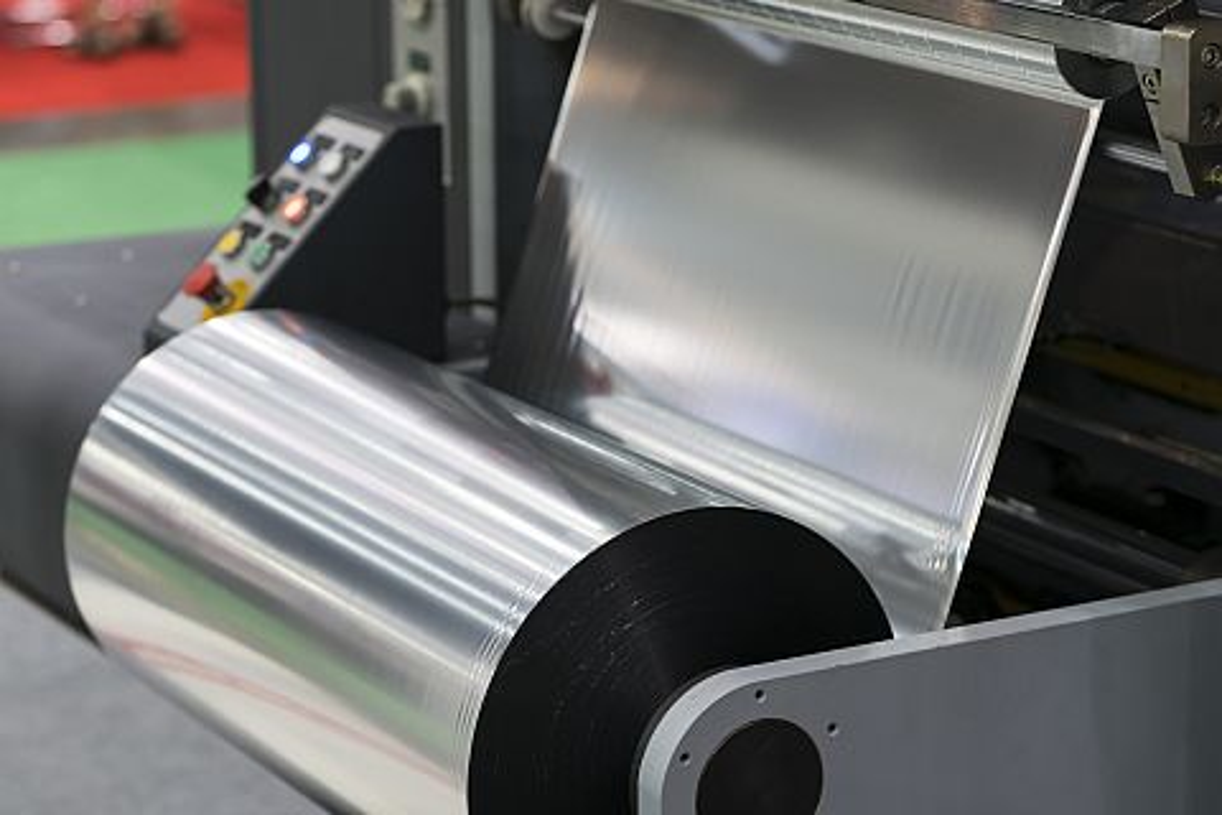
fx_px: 2885
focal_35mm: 85
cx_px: 611
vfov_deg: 16.1
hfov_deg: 23.9
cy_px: 408
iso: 800
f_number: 3.2
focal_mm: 85
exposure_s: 1/160
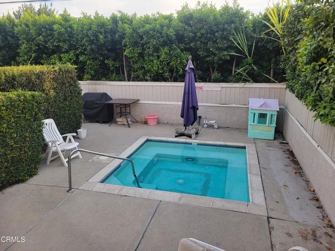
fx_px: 252
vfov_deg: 53.0
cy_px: 126
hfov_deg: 67.3
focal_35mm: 26
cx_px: 168
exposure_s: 1/319
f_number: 1.8
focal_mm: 5.4
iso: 40
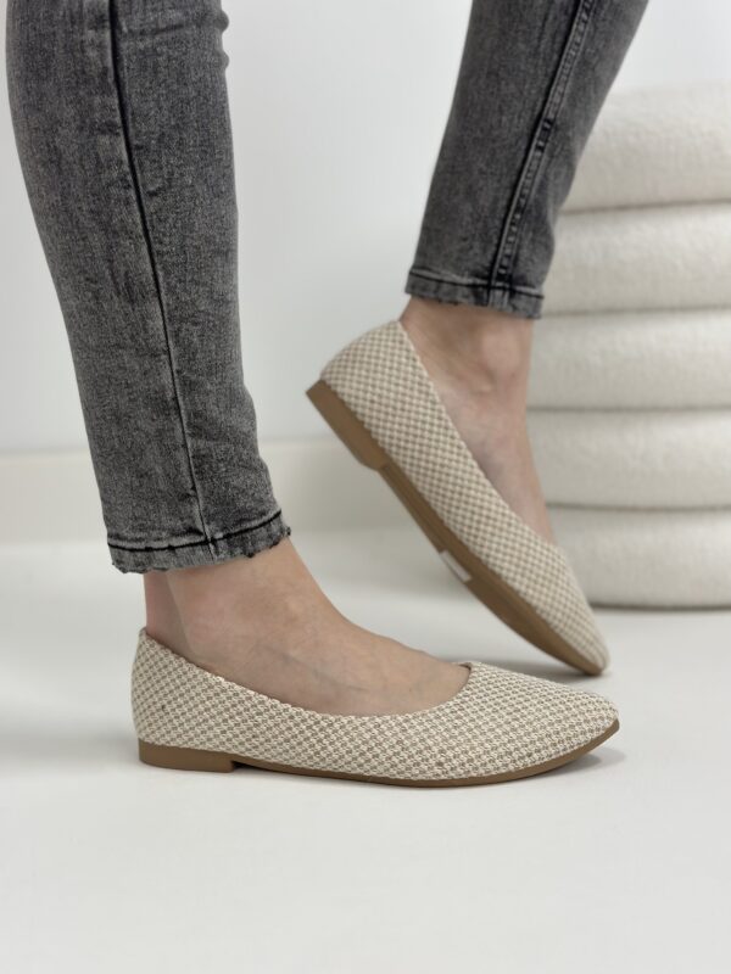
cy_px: 487
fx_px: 1352
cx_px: 366
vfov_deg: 39.7
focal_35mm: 48
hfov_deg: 30.3
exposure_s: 1/100
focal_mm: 6.86
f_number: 1.78
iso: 125
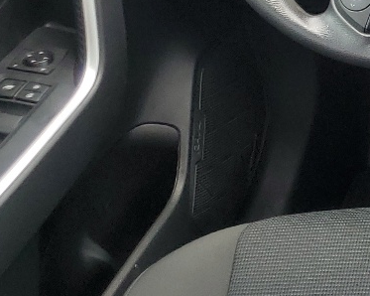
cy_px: 121
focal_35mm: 109
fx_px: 1193
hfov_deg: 14.6
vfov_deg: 14.1
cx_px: 743
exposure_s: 1/185
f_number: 1.5
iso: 50
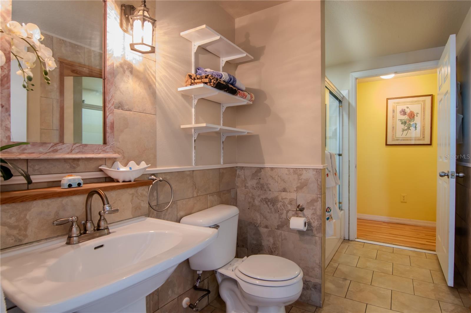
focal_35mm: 20
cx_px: 236
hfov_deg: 85.4
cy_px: 156
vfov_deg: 63.2
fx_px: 255
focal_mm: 13
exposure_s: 1
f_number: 13
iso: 800
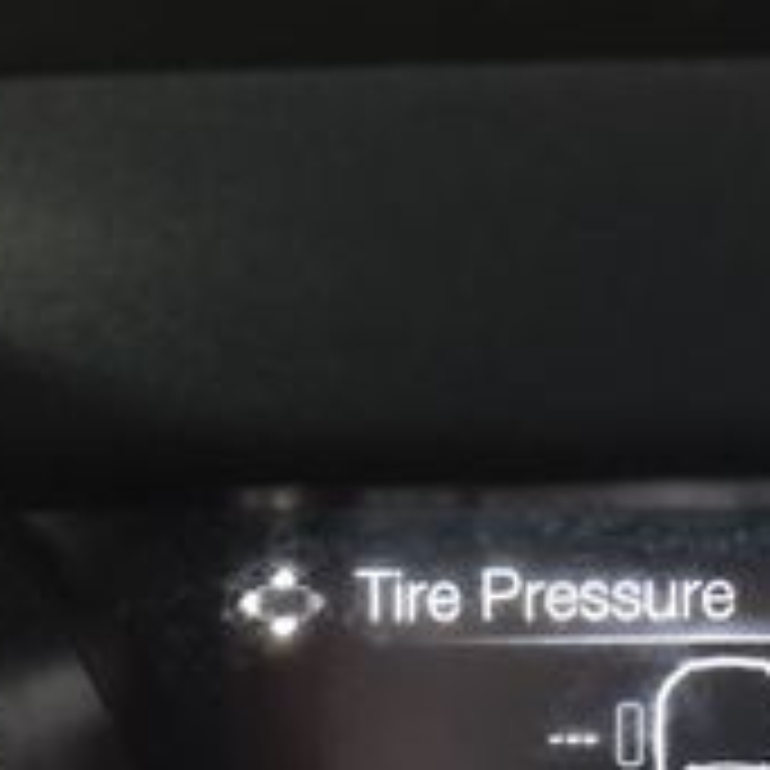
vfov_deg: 10.6
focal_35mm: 162
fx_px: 4077
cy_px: 874
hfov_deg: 10.7
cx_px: 725
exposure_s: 1/15
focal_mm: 34
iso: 800
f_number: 6.3
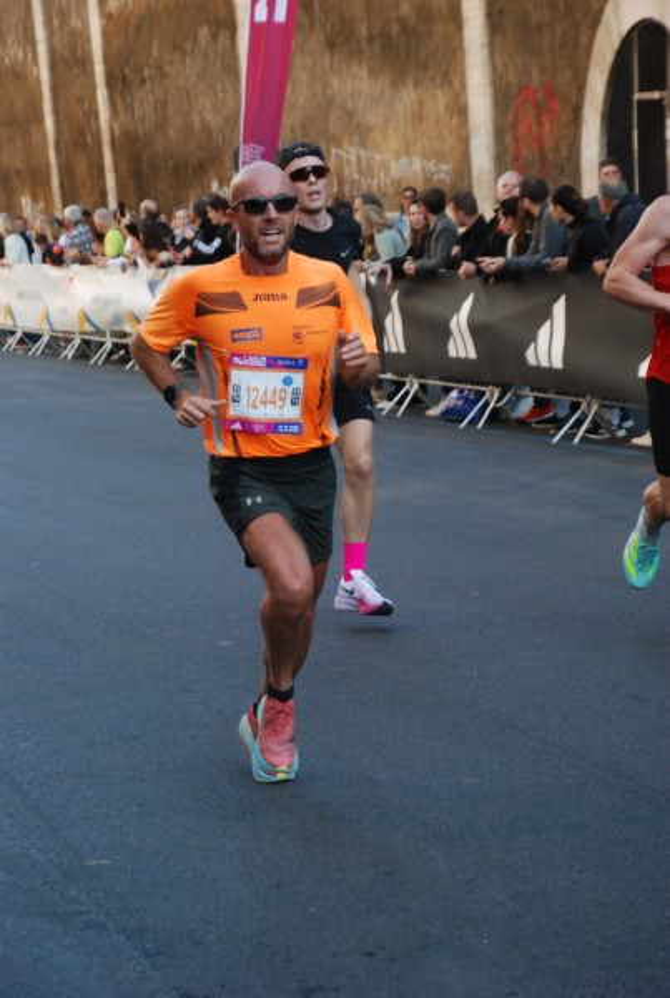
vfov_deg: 18.1
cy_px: 499
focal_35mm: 112
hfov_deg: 12.2
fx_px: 3124
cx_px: 335
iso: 1000
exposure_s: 1/500
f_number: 5.6
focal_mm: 75
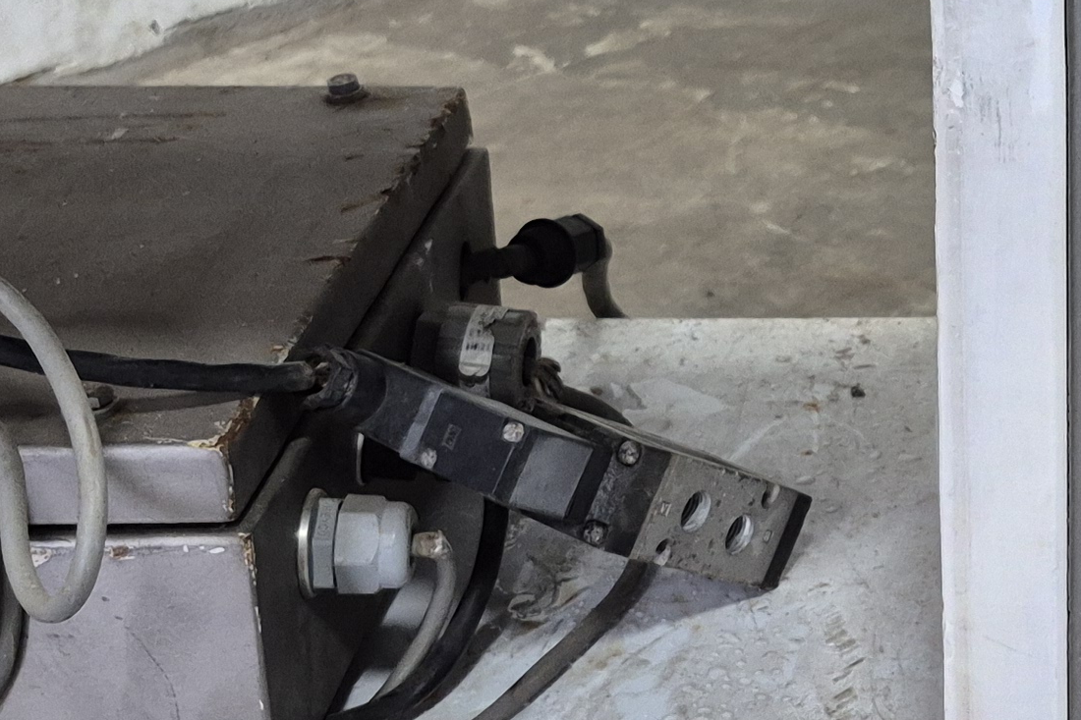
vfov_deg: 15.7
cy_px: 221
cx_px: 1175
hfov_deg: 22.2
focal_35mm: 87
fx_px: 2612
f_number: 1.8
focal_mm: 5.4
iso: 400
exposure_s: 1/120
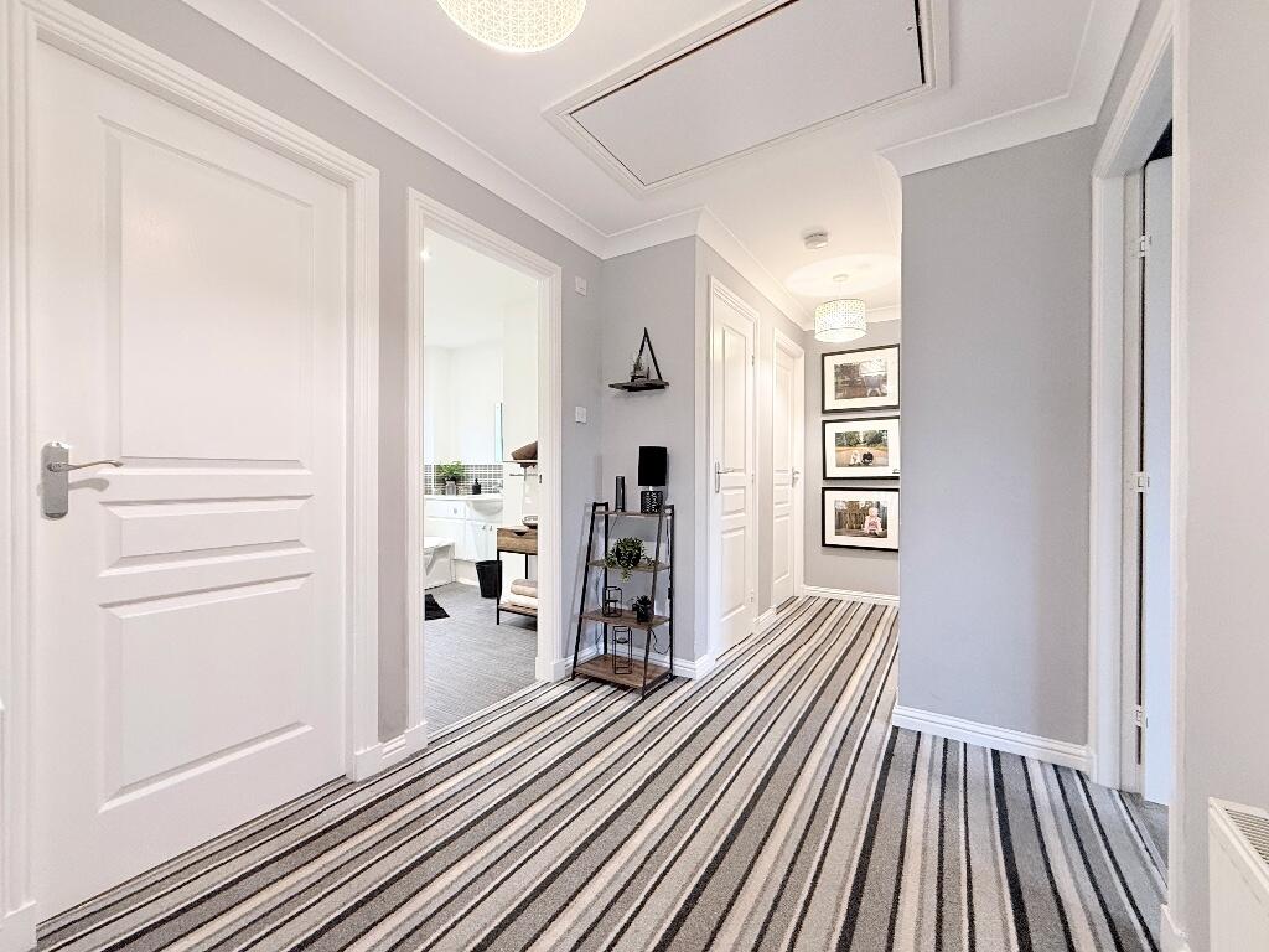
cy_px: 476
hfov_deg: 102.1
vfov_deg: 85.7
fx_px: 513
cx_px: 634
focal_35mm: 14
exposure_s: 1/50
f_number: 2.2
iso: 250
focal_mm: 2.22
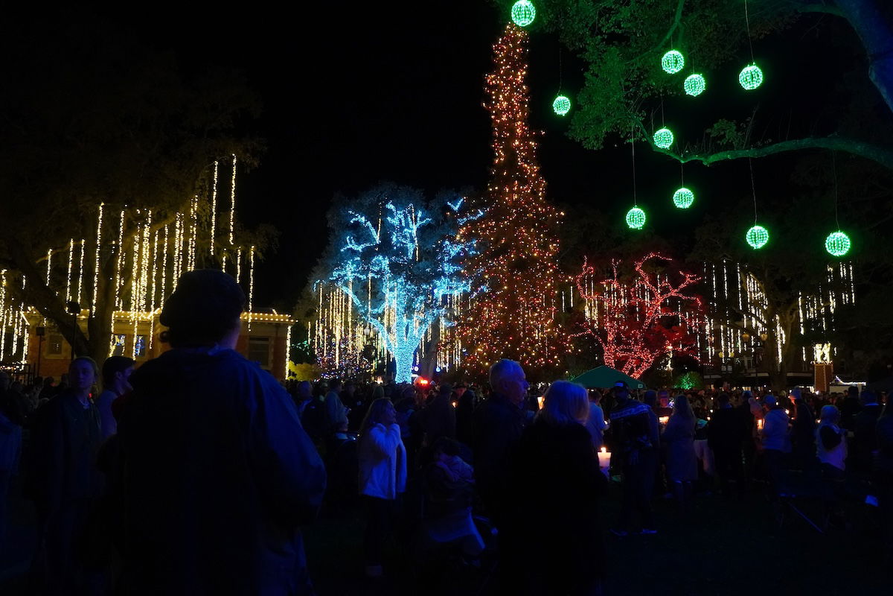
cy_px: 298
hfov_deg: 61.9
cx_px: 446
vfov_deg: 43.6
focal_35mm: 30
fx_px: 744
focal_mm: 20
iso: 4000
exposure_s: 1/60
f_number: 4
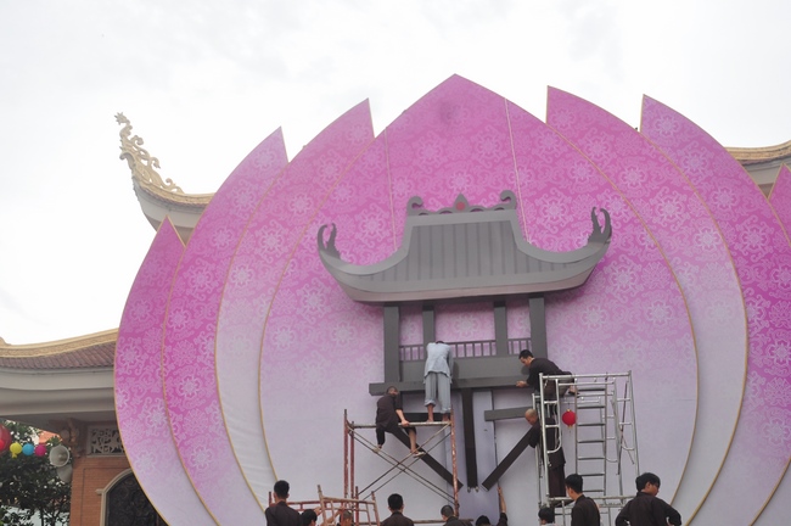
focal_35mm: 42
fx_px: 922
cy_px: 263
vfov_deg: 31.8
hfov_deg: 46.4
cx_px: 396
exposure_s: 1/100
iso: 400
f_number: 5.6
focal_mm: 28
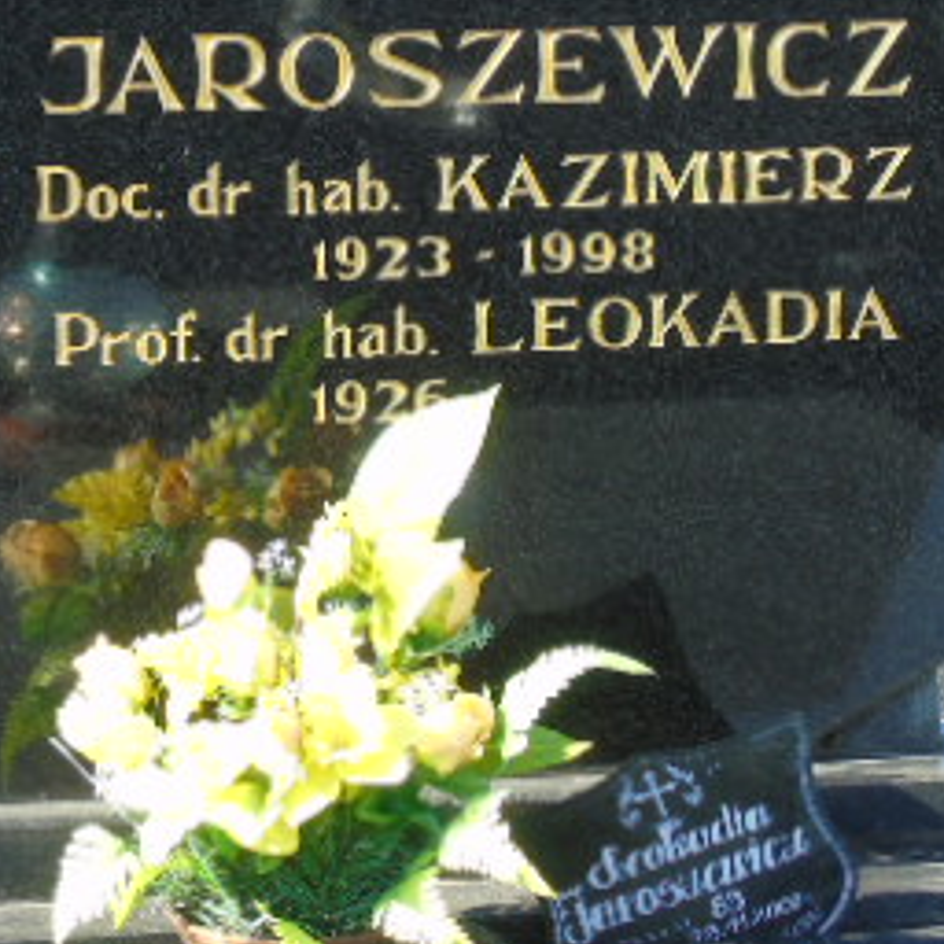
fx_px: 4227
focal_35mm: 137
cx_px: 339
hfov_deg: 12.7
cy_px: 350
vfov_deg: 12.7
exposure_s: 1/100
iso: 80
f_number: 4.5
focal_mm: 11
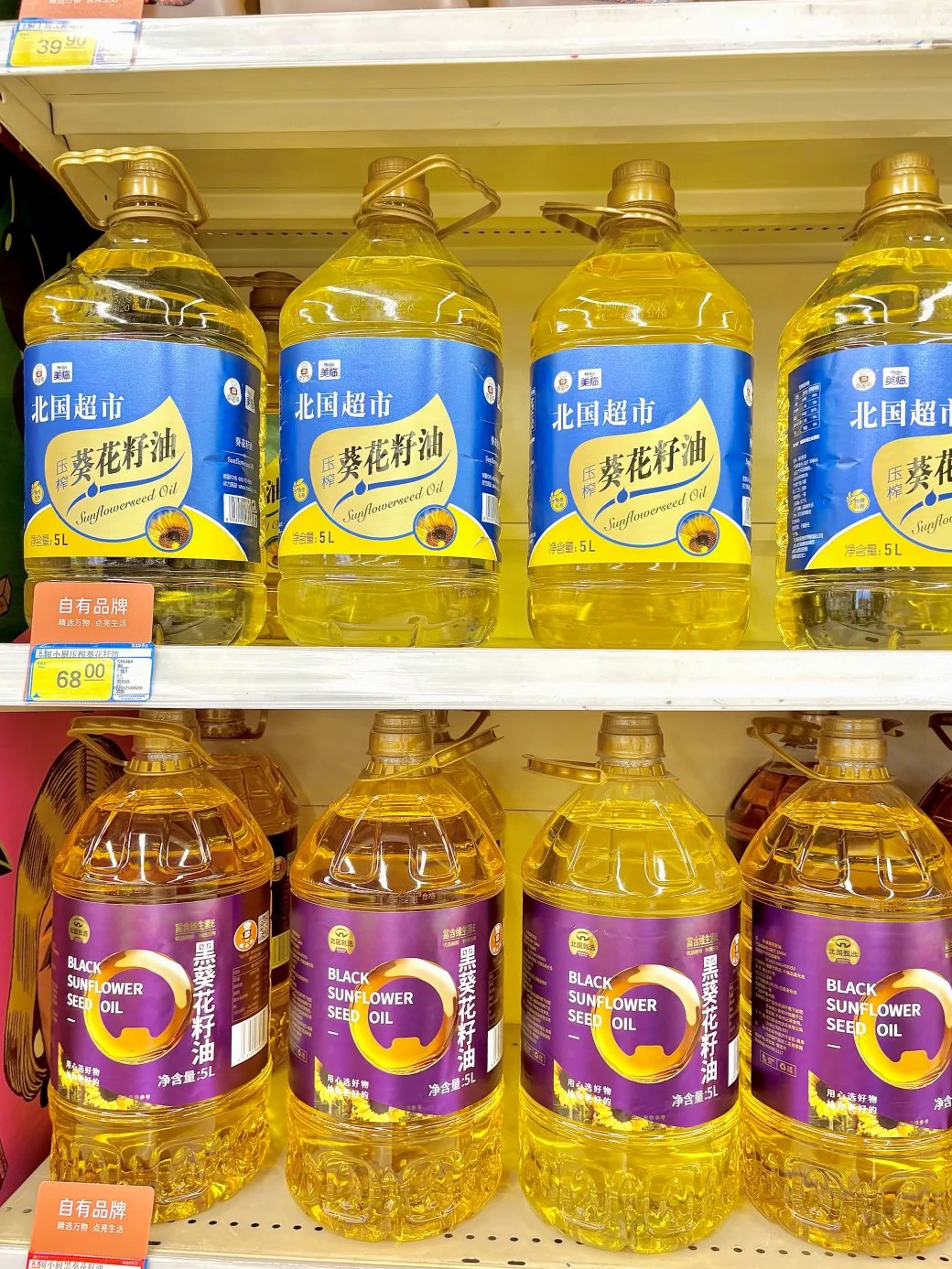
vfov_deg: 65.3
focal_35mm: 27
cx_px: 479
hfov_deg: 51.3
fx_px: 990
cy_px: 636
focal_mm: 5.96
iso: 64
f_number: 1.6
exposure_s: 1/50
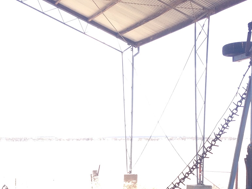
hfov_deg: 27.7
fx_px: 510
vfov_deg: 20.4
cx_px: 99
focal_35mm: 70
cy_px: 182
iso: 50
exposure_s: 1/239
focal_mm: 4.12
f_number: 2.4
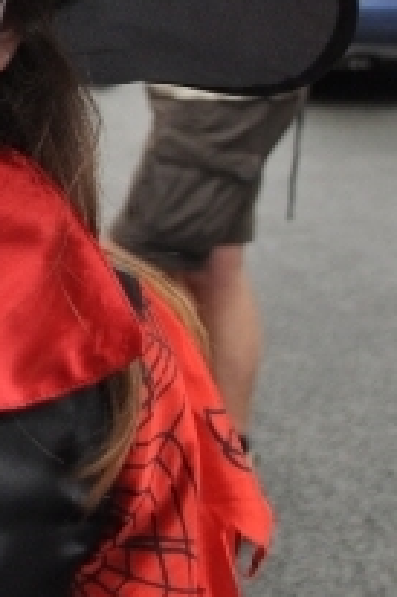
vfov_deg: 20.4
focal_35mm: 96
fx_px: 1591
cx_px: -97
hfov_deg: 13.8
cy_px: -38
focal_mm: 22
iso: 560
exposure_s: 1/1000
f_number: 4
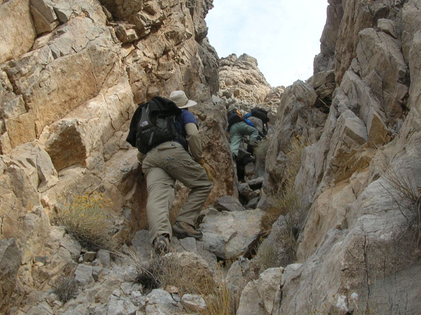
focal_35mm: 39
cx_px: 229
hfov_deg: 47.8
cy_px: 141
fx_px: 474
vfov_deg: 36.8
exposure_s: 1/132
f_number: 5.6
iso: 50
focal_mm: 5.8
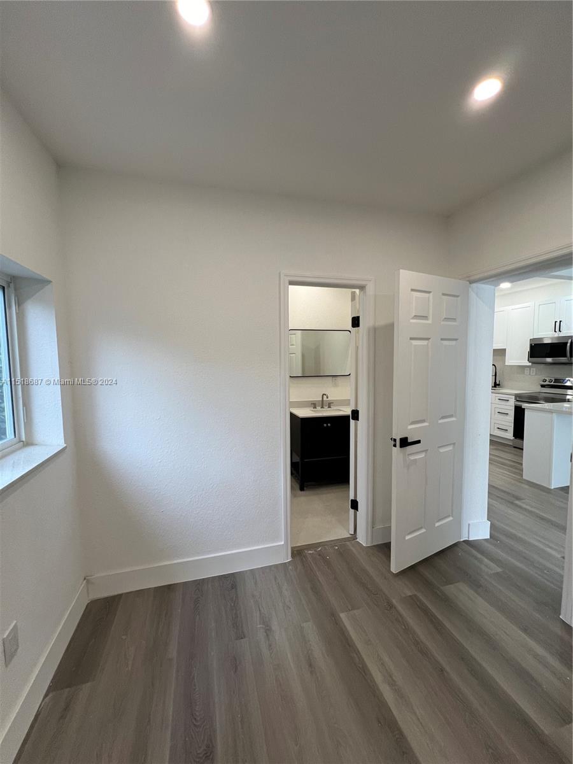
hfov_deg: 89.9
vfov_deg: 106.2
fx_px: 287
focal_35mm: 13
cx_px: 286
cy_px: 382
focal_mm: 1.57
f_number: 1.8
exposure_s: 1/120
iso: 125
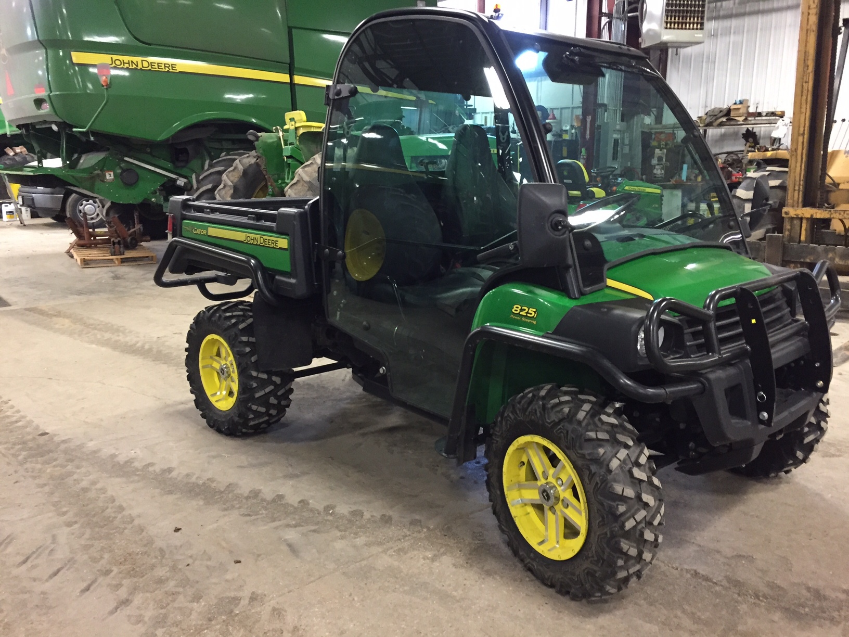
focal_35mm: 29
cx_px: 424
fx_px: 711
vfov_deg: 48.2
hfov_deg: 61.7
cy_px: 318
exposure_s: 1/24
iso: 250
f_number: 2.2
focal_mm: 4.15
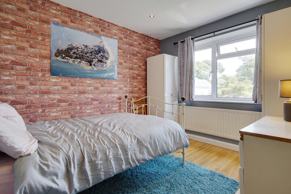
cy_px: 97
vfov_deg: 67.4
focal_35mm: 18
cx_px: 146
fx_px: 146
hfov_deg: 90.0
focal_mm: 12
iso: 100
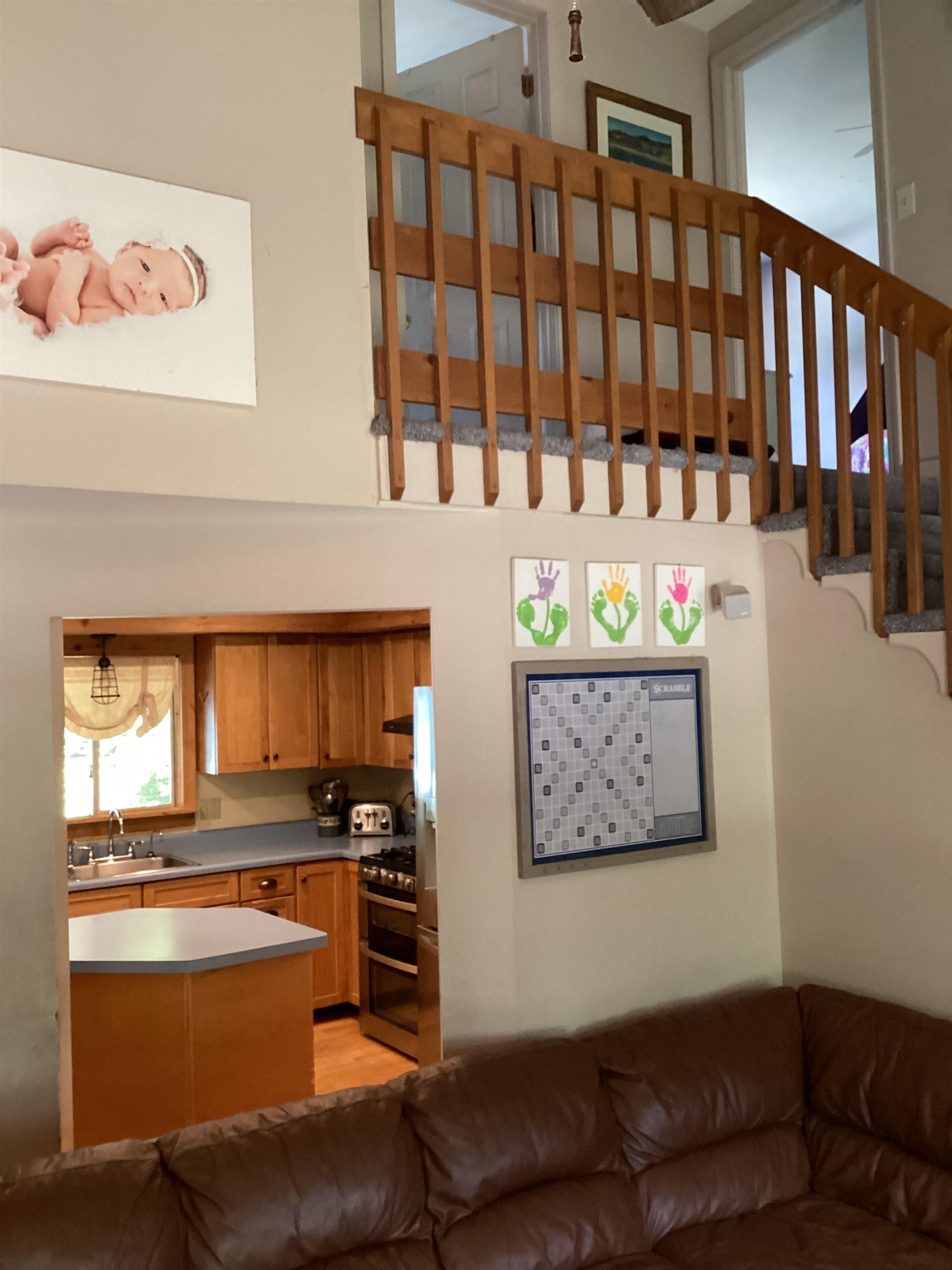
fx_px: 1137
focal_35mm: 31
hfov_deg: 45.4
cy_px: 635
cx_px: 476
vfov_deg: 58.4
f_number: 2.4
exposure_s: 1/40
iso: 320
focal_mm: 3.3
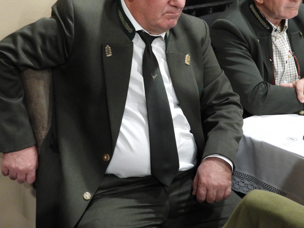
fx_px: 527
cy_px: 66
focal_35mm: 60
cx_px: 123
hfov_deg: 32.1
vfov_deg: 24.2
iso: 800
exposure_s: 1/5
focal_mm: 7.4
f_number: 3.2
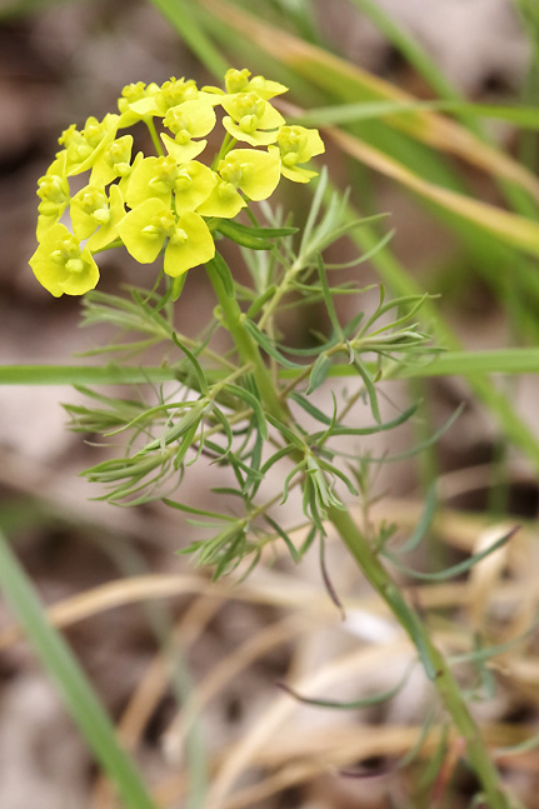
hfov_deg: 7.2
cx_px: 263
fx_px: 4269
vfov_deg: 10.8
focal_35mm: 190
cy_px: 456
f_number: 8
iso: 2500
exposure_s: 1/250
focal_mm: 105
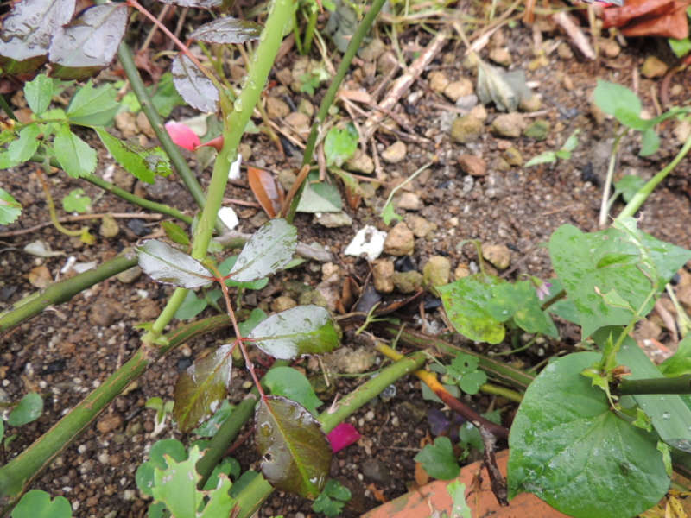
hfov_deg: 71.6
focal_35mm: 24
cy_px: 259
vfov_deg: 56.8
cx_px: 346
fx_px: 479
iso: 100
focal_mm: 4.3
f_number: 3
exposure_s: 1/160
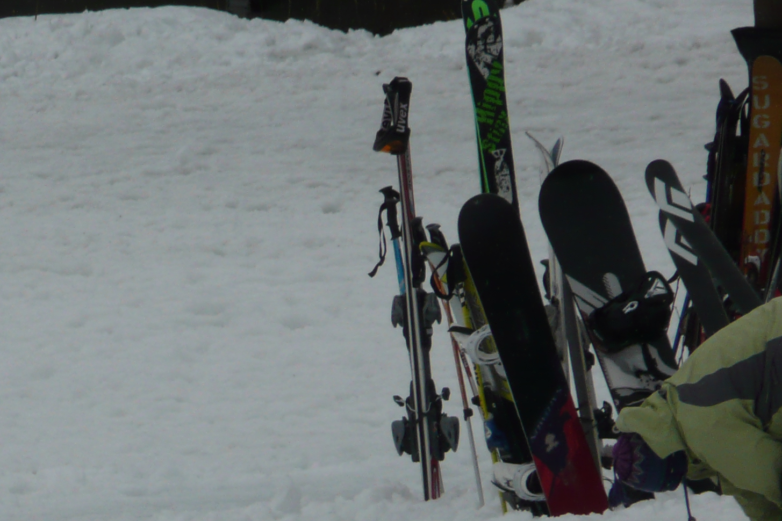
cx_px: -3
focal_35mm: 615
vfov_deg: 2.2
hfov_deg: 3.4
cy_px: 377
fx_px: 13358
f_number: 4.9
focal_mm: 46
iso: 100
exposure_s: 1/800
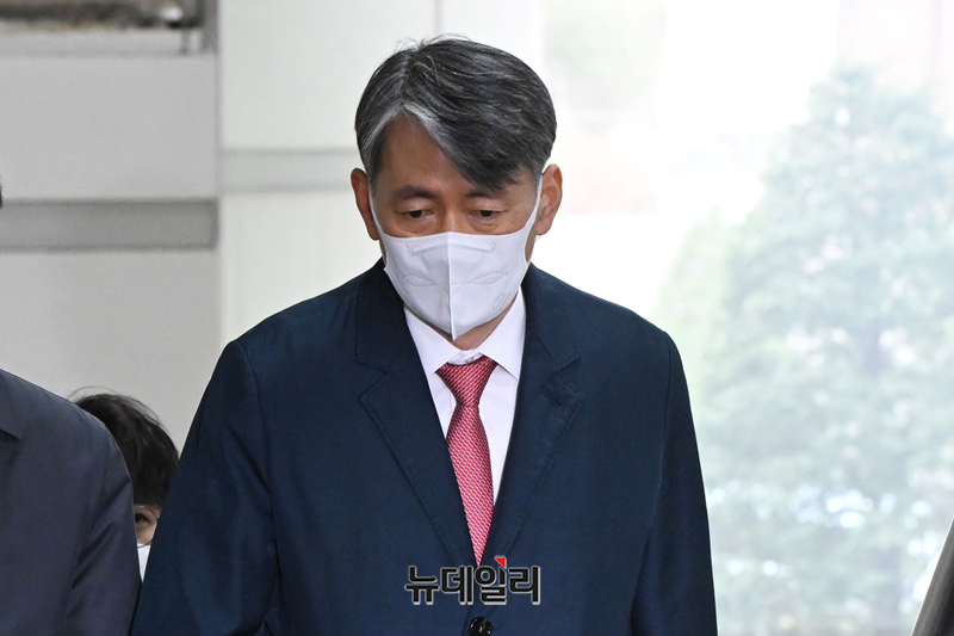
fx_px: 1854
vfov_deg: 19.4
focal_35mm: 70
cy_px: 318
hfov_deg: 28.8
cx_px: 477
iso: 3600
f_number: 4.5
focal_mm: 70
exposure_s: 1/400
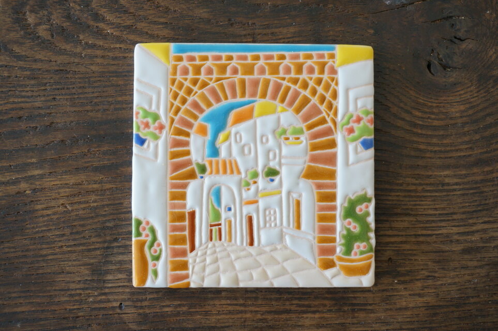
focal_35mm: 62
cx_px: 249
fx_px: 850
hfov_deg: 32.7
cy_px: 166
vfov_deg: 22.0
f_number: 5.6
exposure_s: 1/80
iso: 400
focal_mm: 41
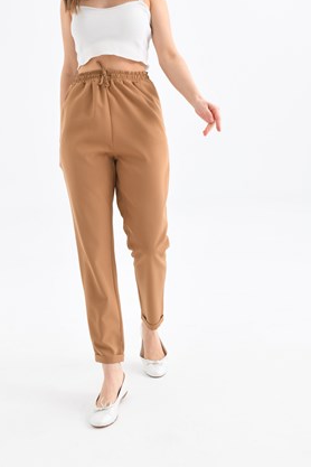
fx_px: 674
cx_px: 121
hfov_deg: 25.9
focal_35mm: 52
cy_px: 159
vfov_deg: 37.8
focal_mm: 38
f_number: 6.3
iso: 160
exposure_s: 1/125
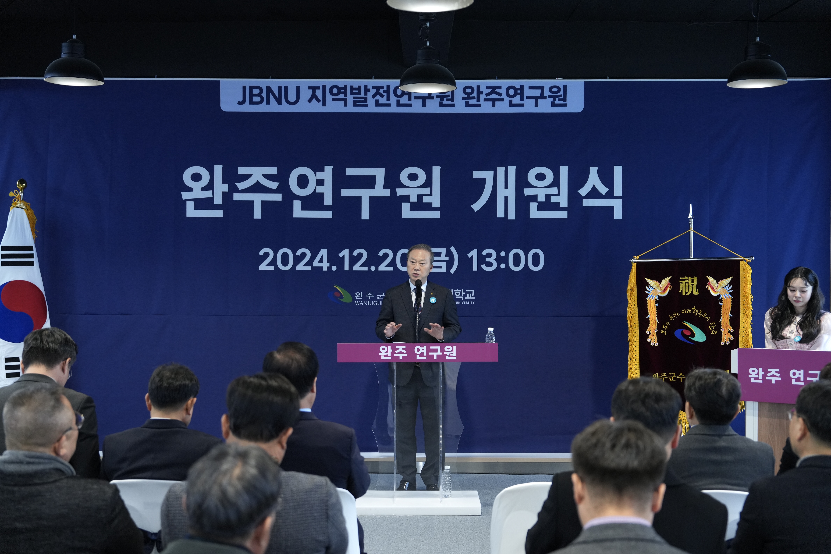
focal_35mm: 42
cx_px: 416
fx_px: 969
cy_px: 277
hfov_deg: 46.4
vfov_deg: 31.9
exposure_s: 1/125
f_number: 2.8
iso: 1600
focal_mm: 42
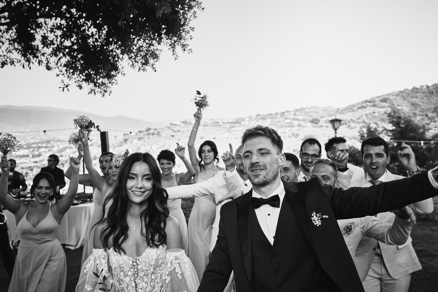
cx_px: 219
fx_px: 426
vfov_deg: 37.9
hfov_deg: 54.4
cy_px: 146
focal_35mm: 35
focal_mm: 35
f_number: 4
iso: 100
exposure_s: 1/160
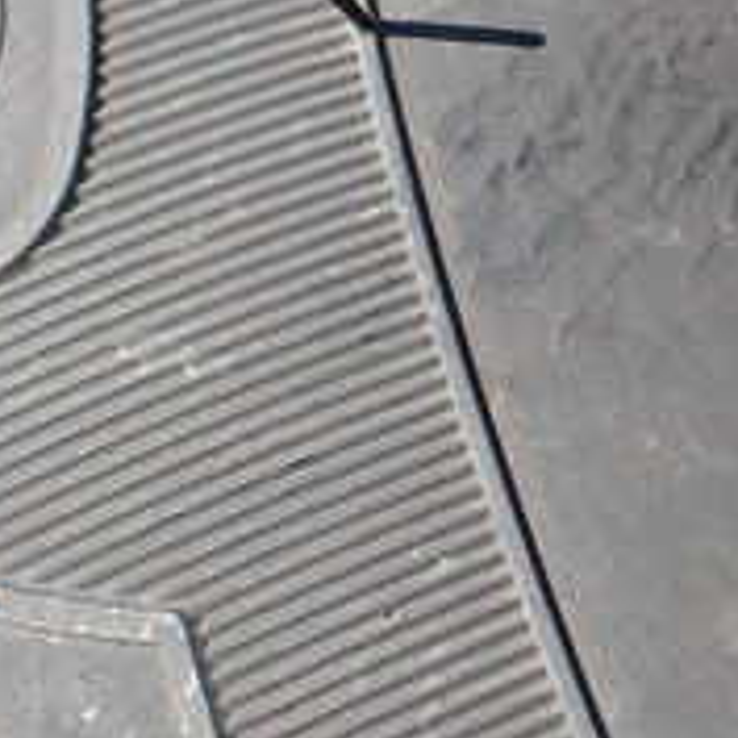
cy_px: 217
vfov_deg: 19.2
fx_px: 2171
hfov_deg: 18.1
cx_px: 930
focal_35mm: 90
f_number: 3.2
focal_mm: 5.4
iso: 100
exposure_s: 1/500
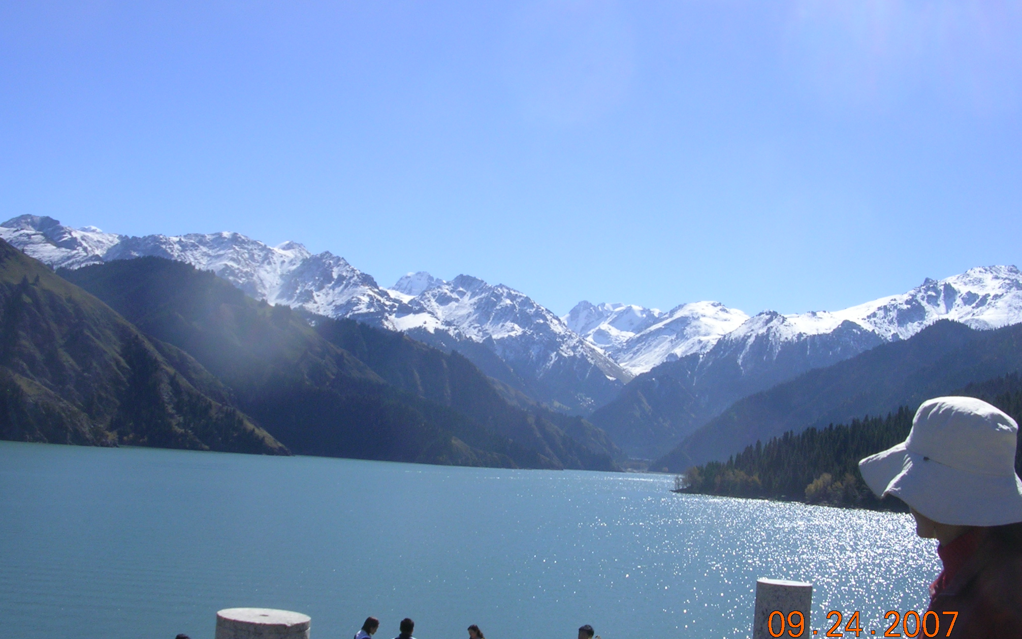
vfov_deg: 31.3
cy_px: 315
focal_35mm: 41
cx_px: 511
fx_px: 1142
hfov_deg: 48.2
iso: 50
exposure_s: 1/396
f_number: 5.6
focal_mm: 5.8
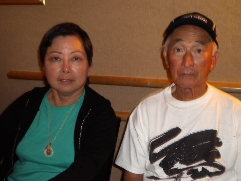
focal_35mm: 53
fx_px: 369
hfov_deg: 36.1
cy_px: 95
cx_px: 136
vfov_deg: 27.5
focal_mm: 7.4
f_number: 3.5
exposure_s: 1/30
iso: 400
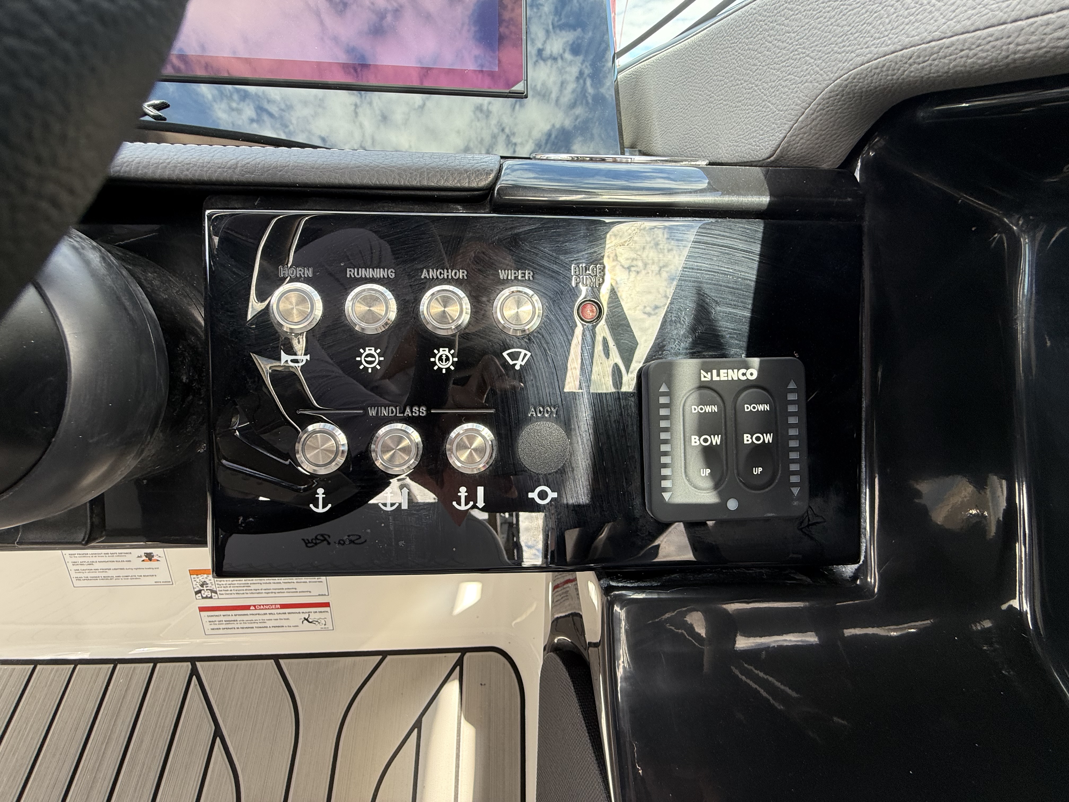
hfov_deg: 102.1
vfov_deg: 85.7
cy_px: 401
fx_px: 432
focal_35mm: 14
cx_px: 534
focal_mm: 2.22
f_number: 2.2
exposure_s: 1/109
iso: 64
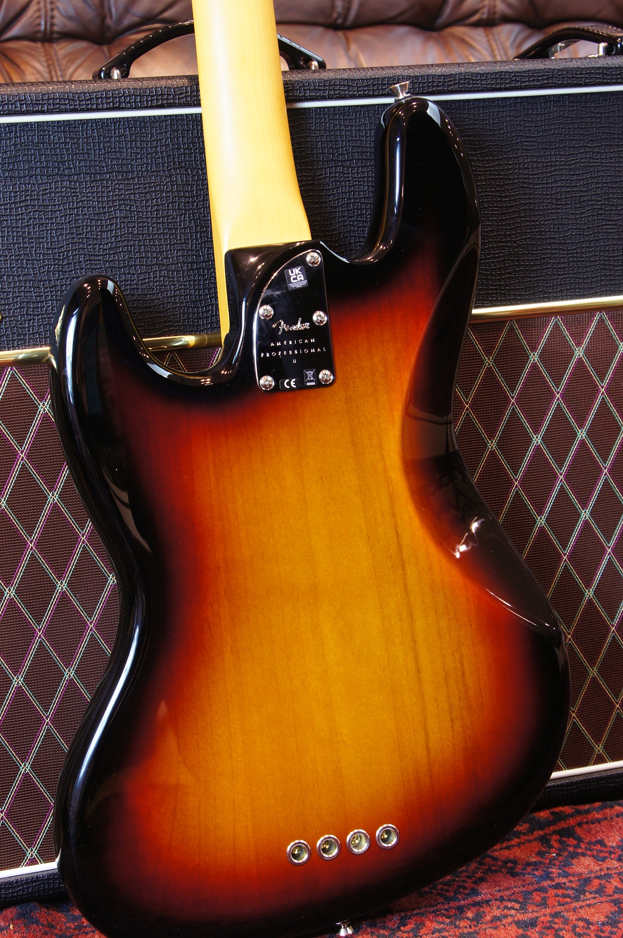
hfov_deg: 18.1
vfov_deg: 27.0
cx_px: 312
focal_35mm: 75
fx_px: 1951
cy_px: 469
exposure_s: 1/5
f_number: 8
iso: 400
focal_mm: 50
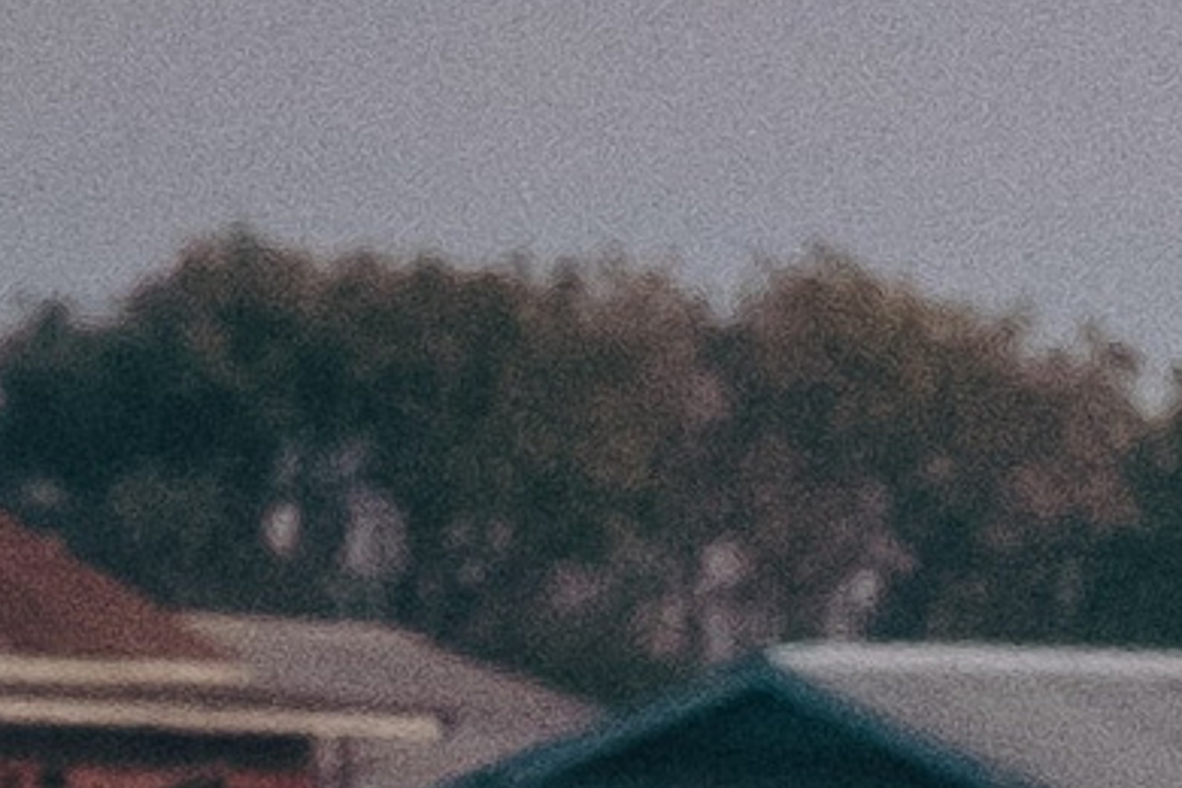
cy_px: 2347
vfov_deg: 1.6
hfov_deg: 2.4
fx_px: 27578
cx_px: 2246
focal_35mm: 840
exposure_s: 1/6400
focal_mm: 85
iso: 1600
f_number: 4
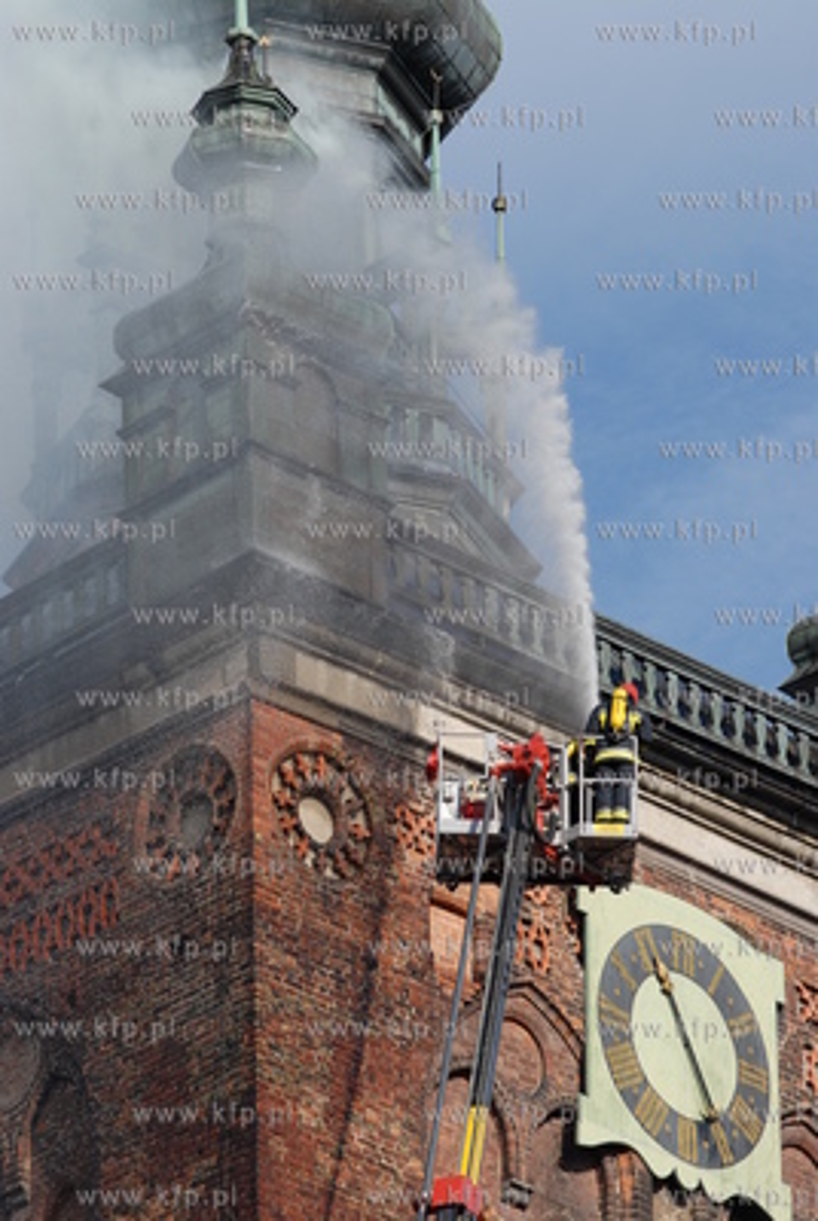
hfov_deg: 6.3
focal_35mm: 218
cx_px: 409
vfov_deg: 9.4
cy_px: 610
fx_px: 7387
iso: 100
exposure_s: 1/500
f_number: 5.6
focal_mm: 145
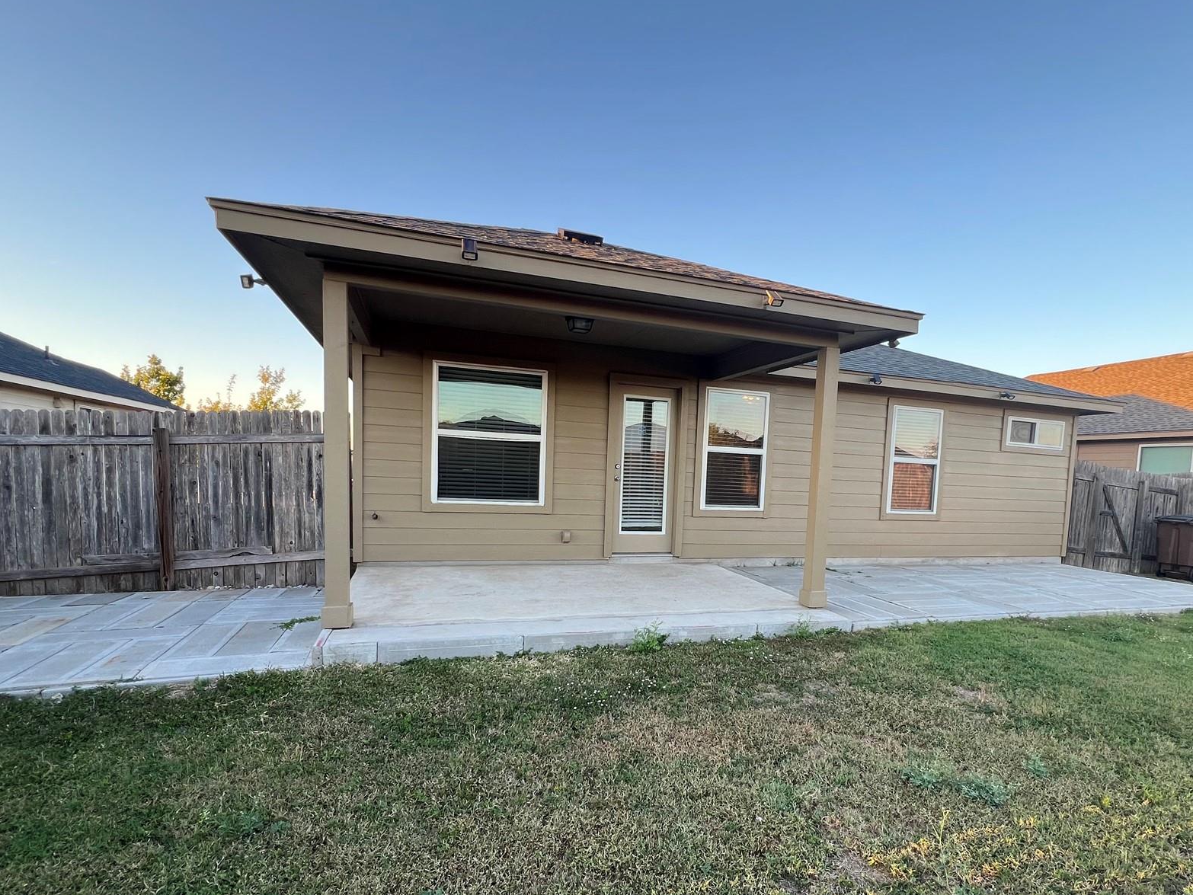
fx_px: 586
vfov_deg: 74.1
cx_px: 657
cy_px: 528
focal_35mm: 17
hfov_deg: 90.7
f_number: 1.8
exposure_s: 1/99
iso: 40
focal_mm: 1.57
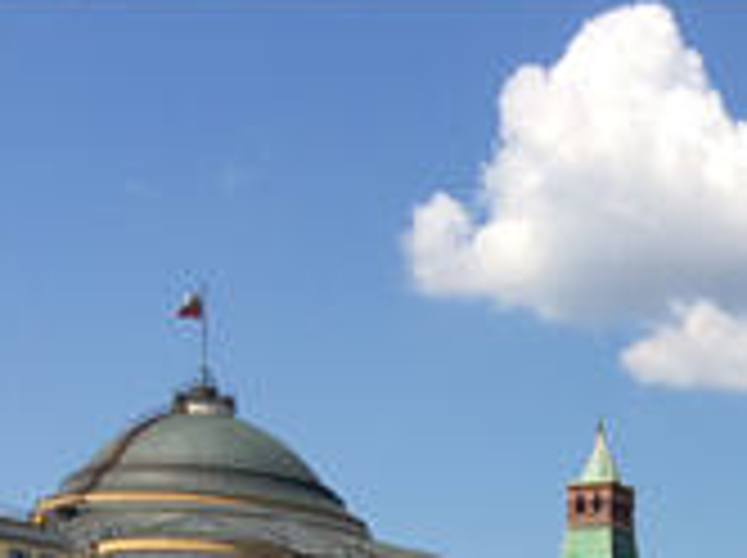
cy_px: 994
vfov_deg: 12.8
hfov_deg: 18.2
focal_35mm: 105
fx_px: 2263
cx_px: 792
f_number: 2.2
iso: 32
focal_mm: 4.15
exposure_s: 1/2053
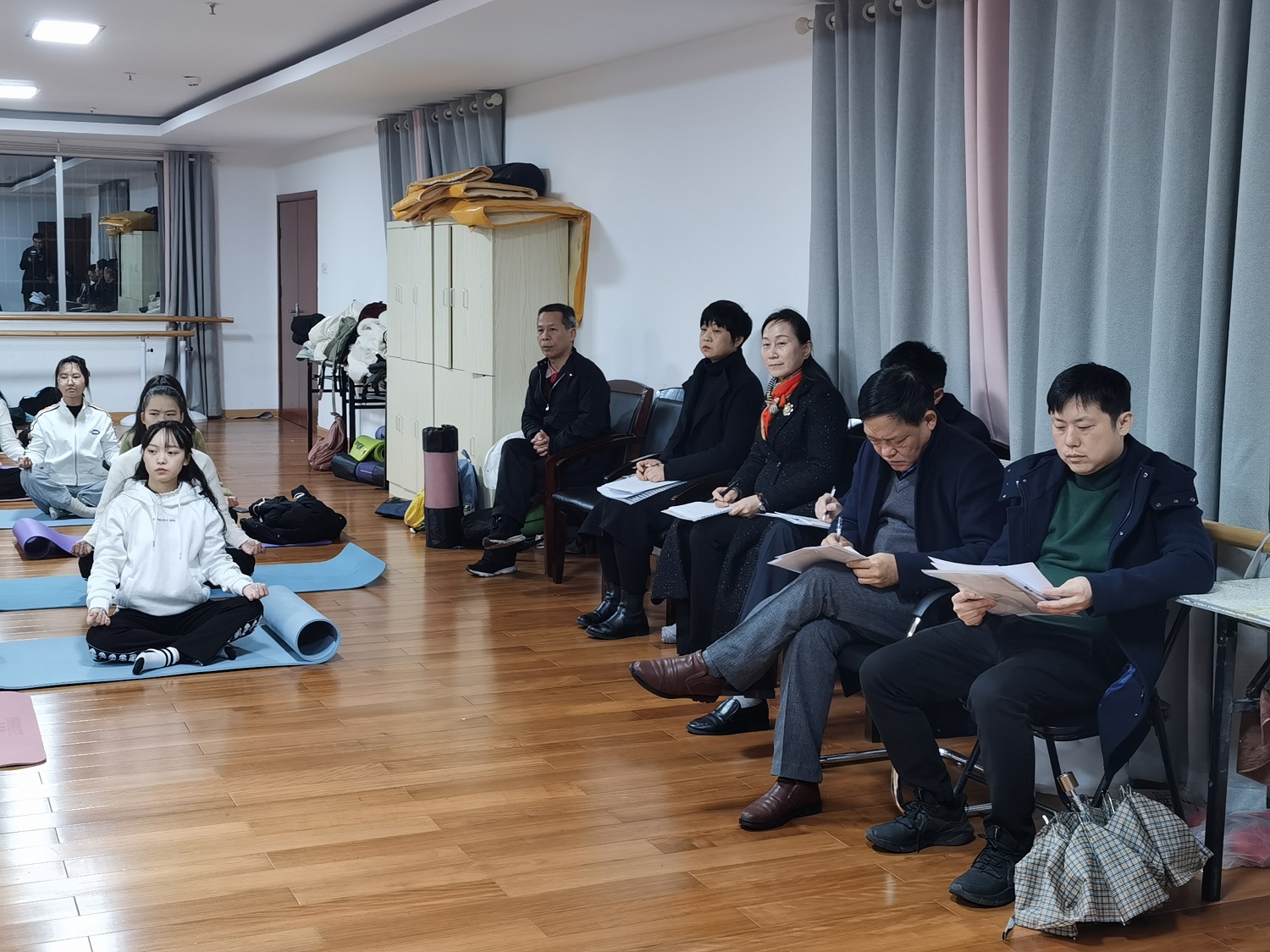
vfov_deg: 32.2
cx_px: 635
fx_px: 1651
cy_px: 476
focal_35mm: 45
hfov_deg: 42.1
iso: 125
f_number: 1.6
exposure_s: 1/50
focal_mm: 5.56
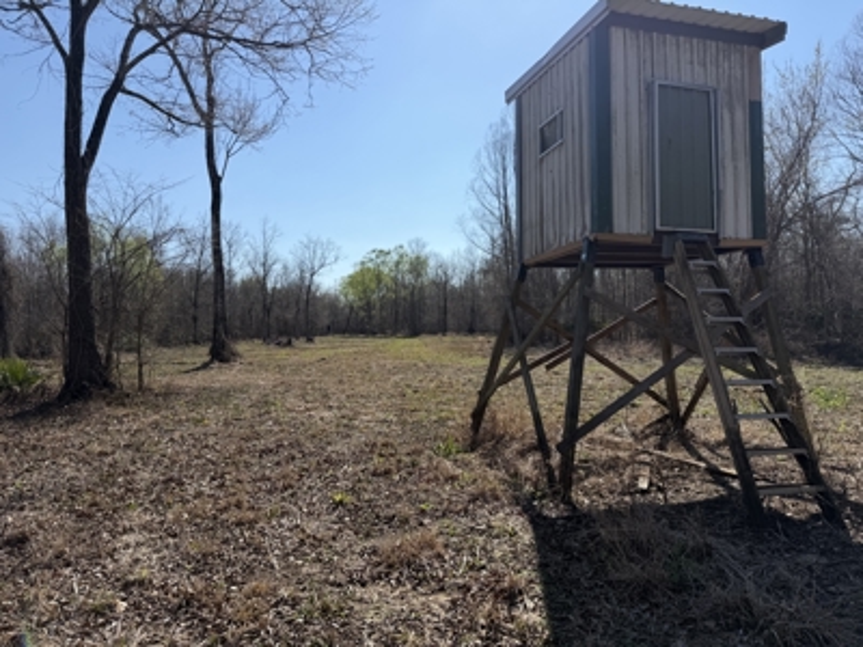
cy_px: 324
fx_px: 598
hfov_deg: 71.6
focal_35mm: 24
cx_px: 432
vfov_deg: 56.8
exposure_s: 1/6173
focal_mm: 6.76
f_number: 1.78
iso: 80
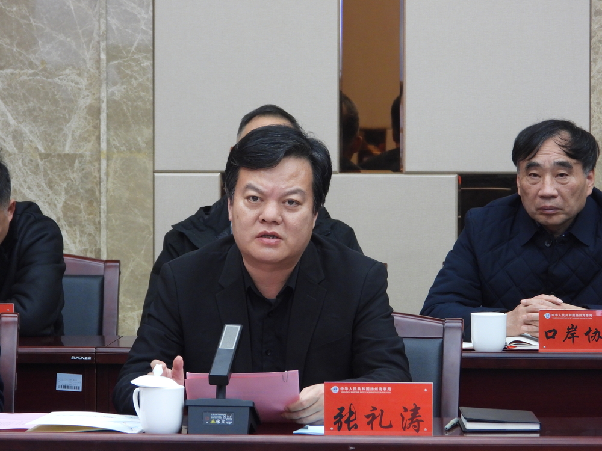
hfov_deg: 9.2
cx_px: 301
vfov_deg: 6.9
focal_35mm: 215
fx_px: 3739
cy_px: 226
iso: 400
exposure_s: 1/30
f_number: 4.5
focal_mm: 38.6
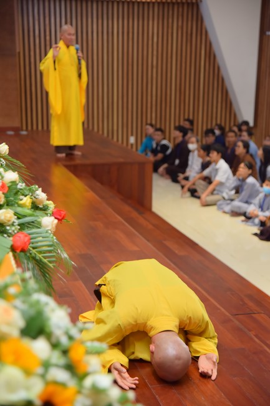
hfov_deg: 20.6
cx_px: 135
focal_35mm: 66
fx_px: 743
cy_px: 203
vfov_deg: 30.5
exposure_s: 1/160
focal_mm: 66
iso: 800
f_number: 4
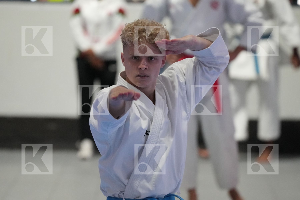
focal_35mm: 300
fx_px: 2500
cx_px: 150
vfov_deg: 4.6
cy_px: 100
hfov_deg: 6.9
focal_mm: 200
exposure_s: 1/500
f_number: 2.8
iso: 5000
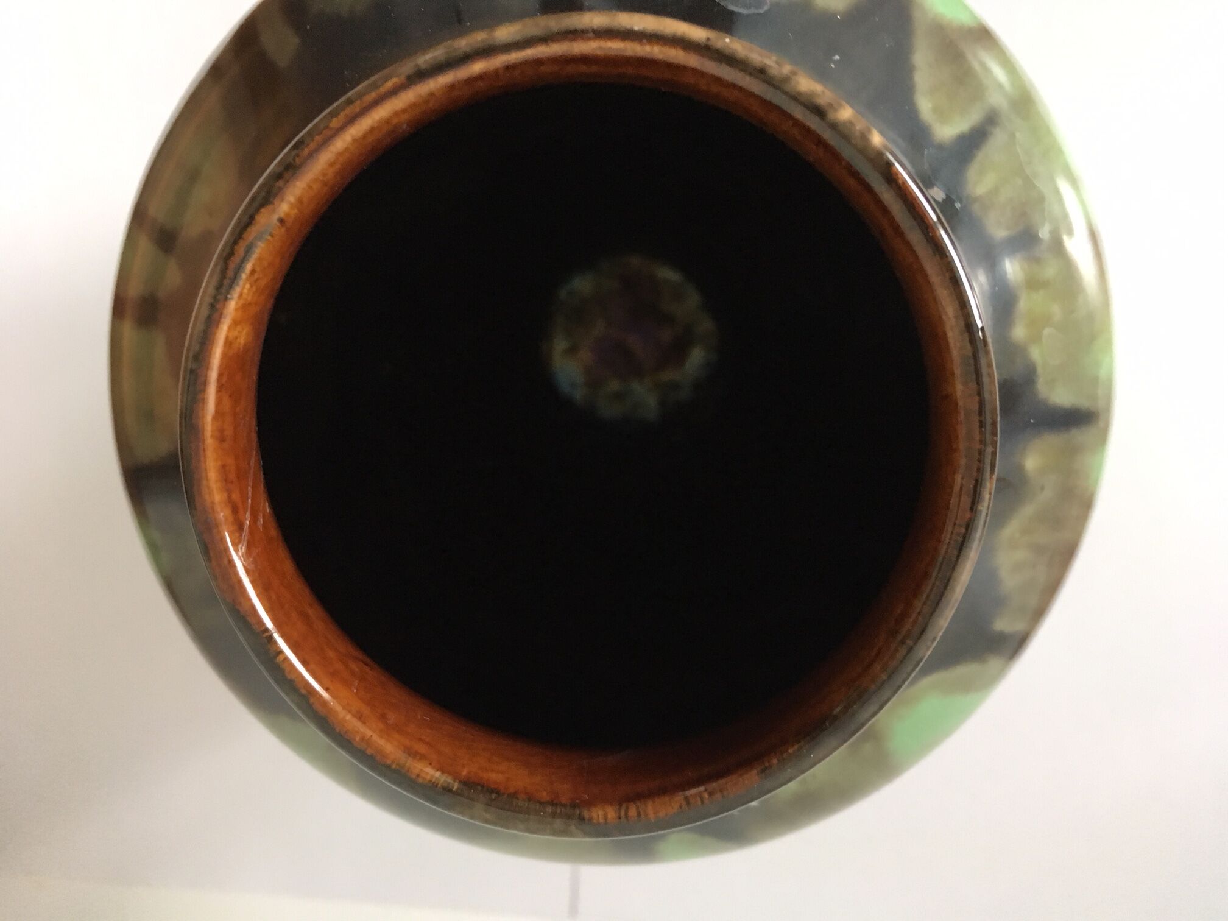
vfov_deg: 48.2
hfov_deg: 61.7
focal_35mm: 29
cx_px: 614
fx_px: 1029
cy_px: 460
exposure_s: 1/33
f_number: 2.2
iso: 160
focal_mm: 4.15
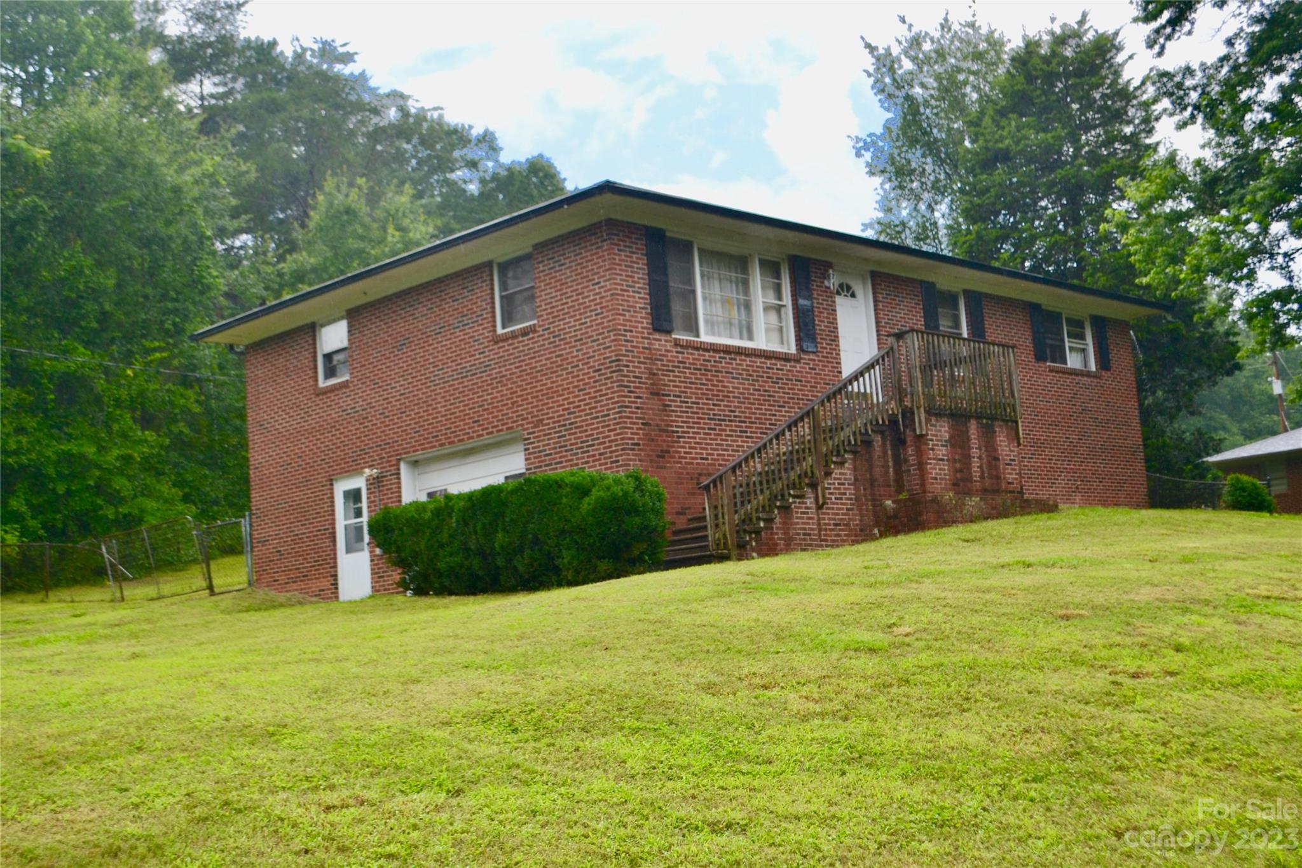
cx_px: 651
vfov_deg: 29.9
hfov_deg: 43.6
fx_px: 1627
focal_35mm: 45
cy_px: 434
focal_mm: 30
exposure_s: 1/200
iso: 100
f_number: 5.6
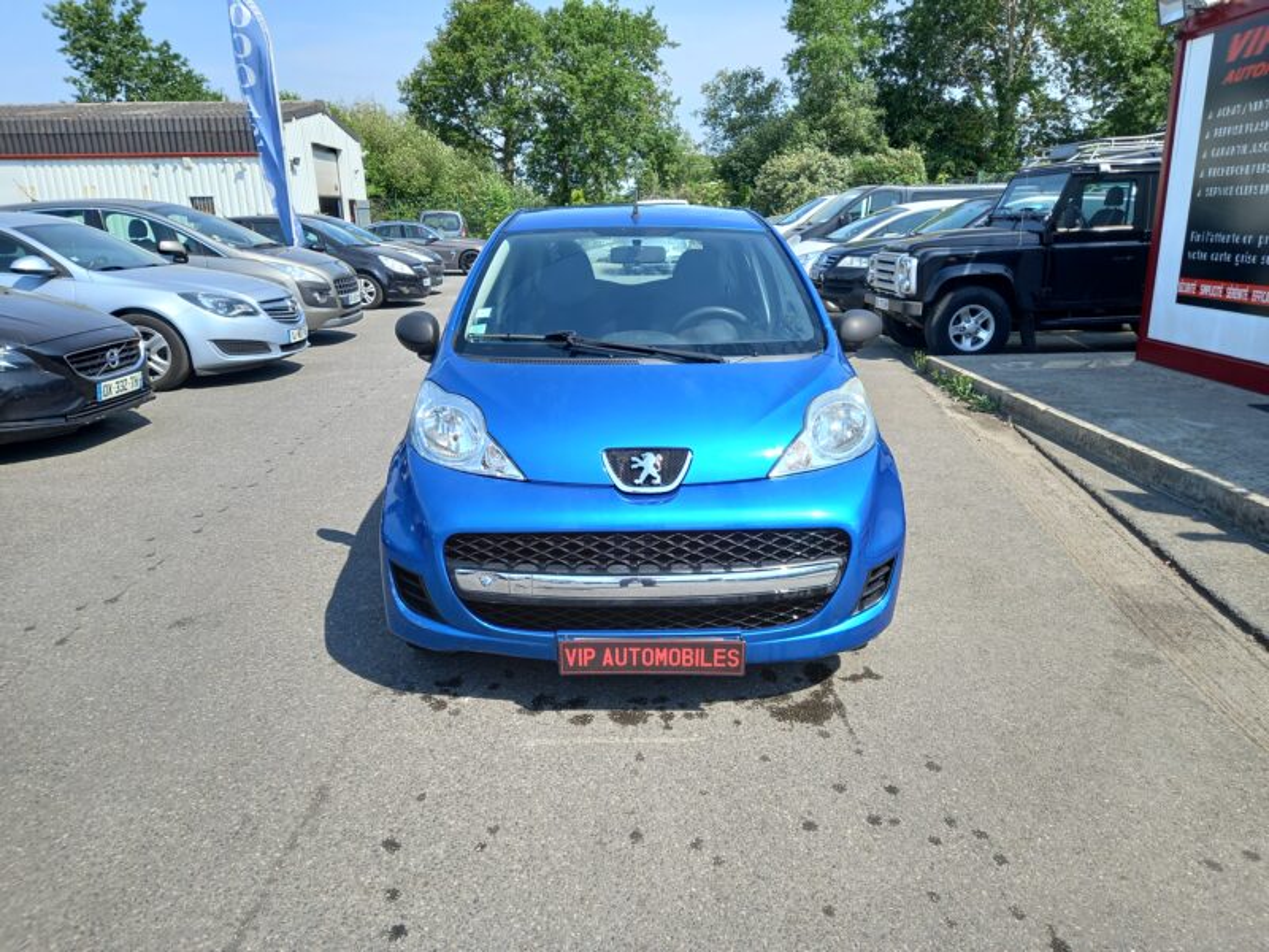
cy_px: 476
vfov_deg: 54.9
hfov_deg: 69.4
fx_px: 916
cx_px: 634
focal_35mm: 25
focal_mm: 4.6
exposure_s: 1/434
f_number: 2
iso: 25
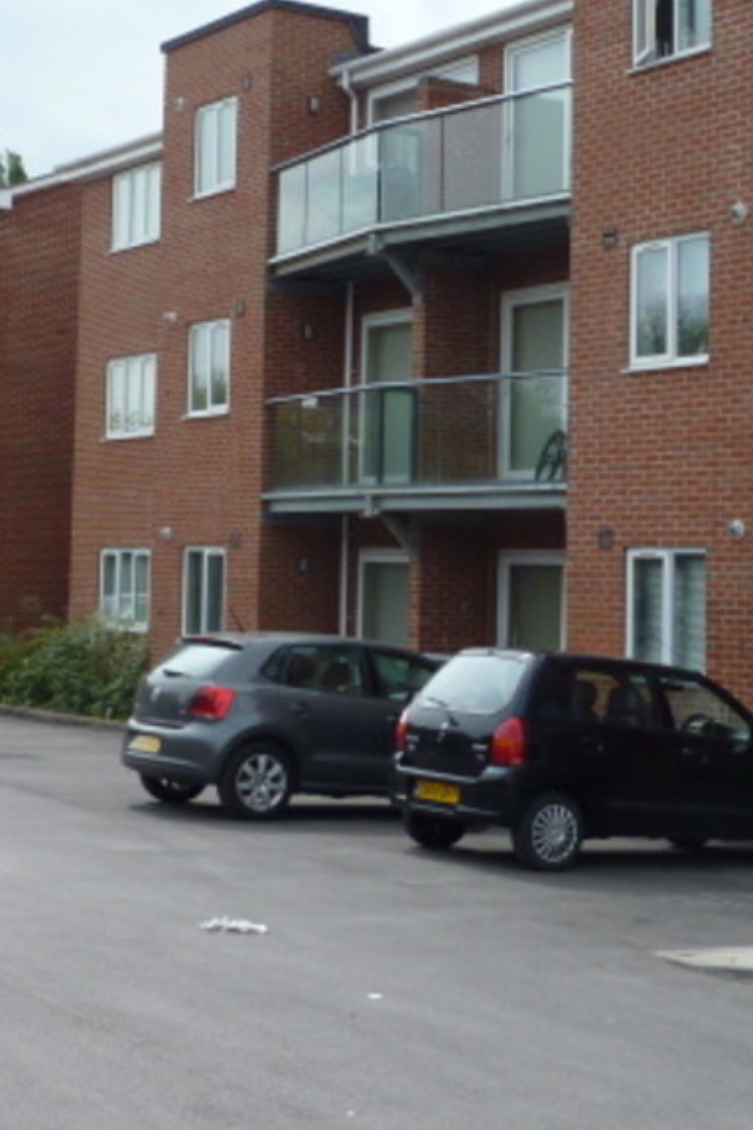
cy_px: 404
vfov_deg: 30.8
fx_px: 2039
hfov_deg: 20.9
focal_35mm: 65
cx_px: 469
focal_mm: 4.1
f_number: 4
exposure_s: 1/500
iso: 80
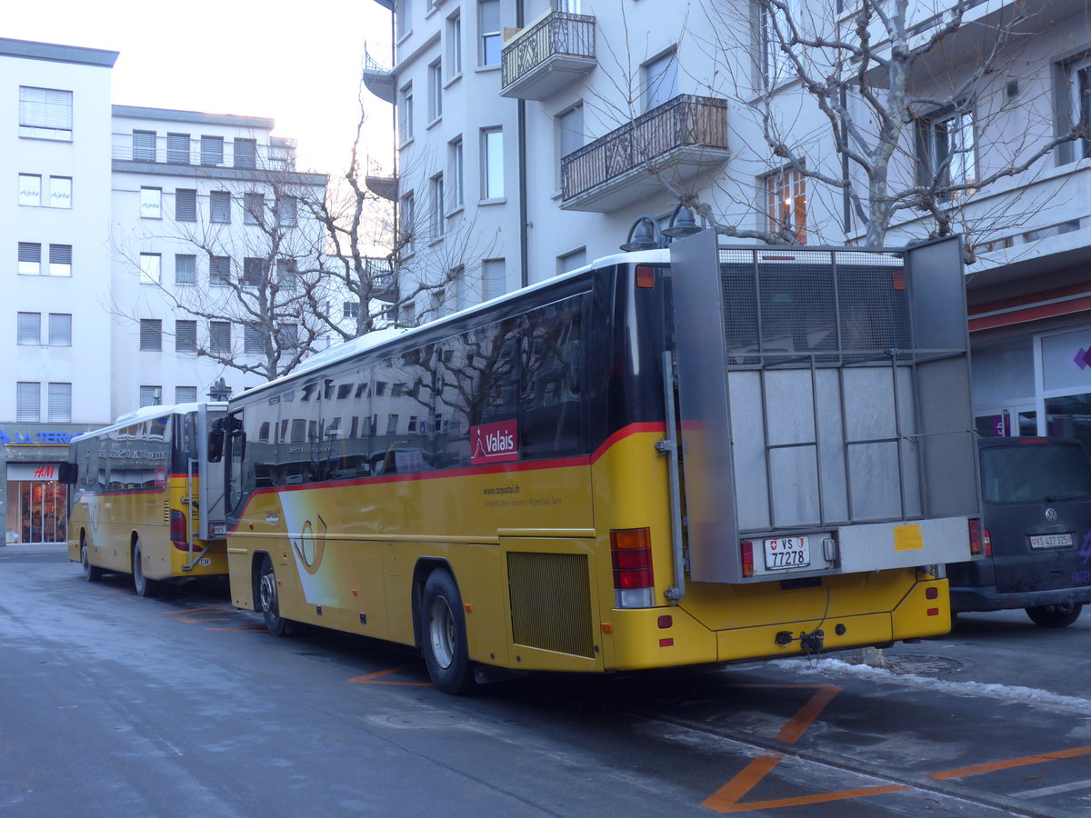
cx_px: 546
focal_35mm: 46
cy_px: 409
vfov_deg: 31.5
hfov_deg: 41.2
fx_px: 1450
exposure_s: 1/80
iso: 80
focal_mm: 9.5
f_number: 3
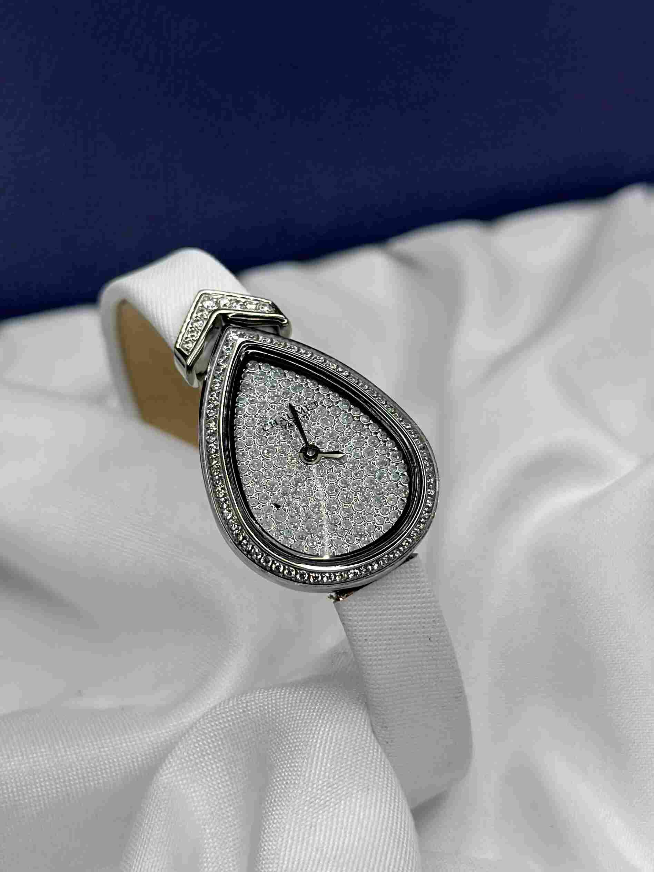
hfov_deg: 30.3
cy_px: 436
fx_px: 1209
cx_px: 327
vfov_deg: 39.7
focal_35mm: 48
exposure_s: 1/1107
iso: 80
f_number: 1.78
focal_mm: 6.86
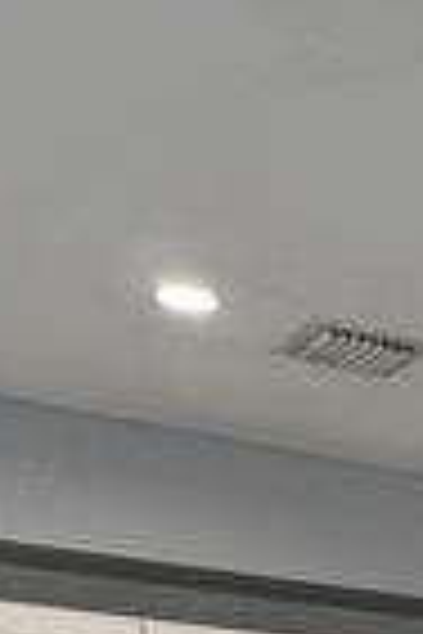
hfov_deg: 11.2
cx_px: 958
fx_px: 1868
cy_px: 1232
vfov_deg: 15.7
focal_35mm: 106
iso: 125
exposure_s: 1/120
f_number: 1.78
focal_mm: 6.76
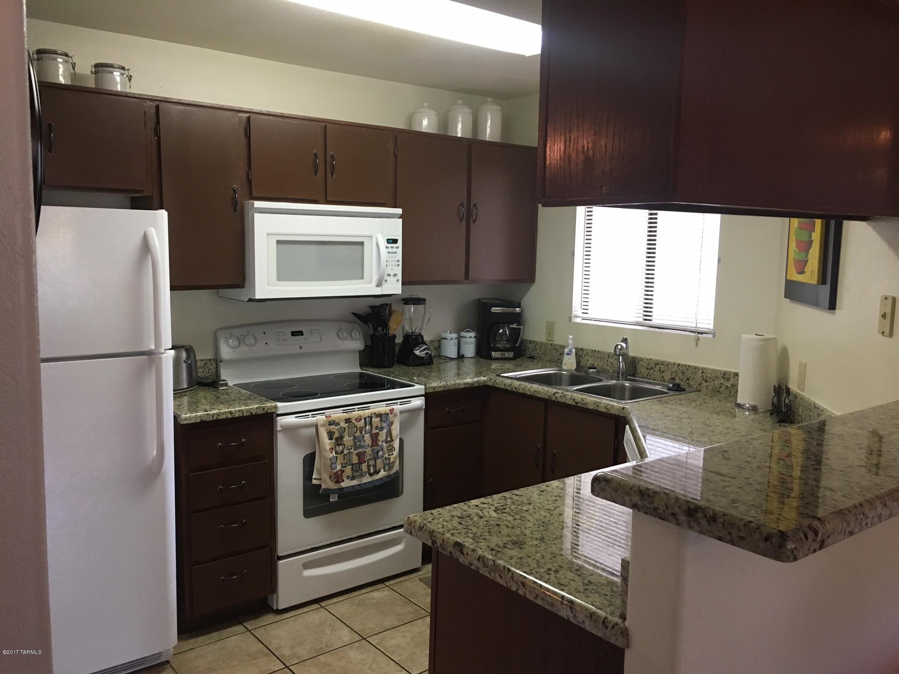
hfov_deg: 61.7
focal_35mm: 29
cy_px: 337
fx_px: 753
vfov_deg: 48.2
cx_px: 450
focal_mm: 4.15
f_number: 2.2
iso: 125
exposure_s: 1/30
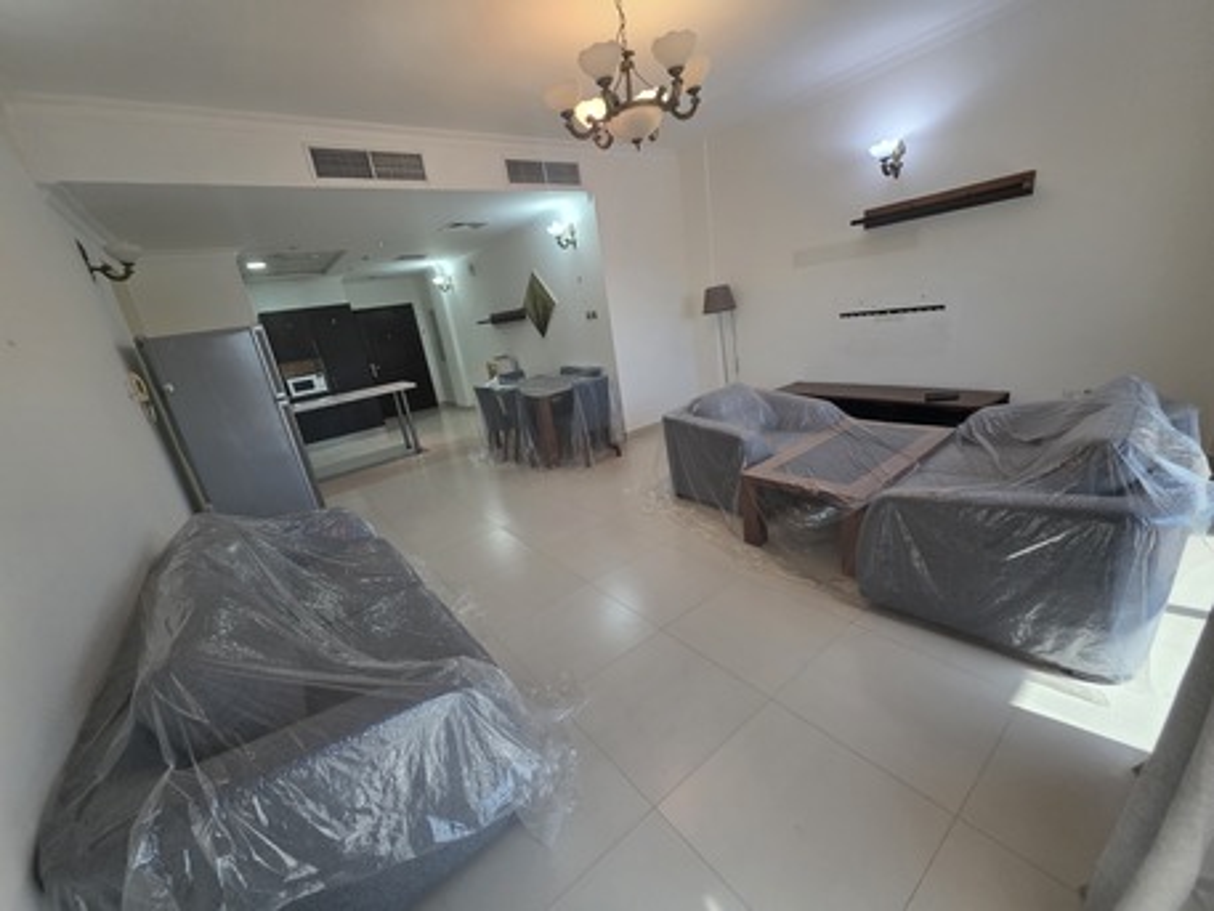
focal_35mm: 13
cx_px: 607
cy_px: 456
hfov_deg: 106.2
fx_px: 456
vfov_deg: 89.9
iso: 160
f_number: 1.9
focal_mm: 2.2
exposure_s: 1/100
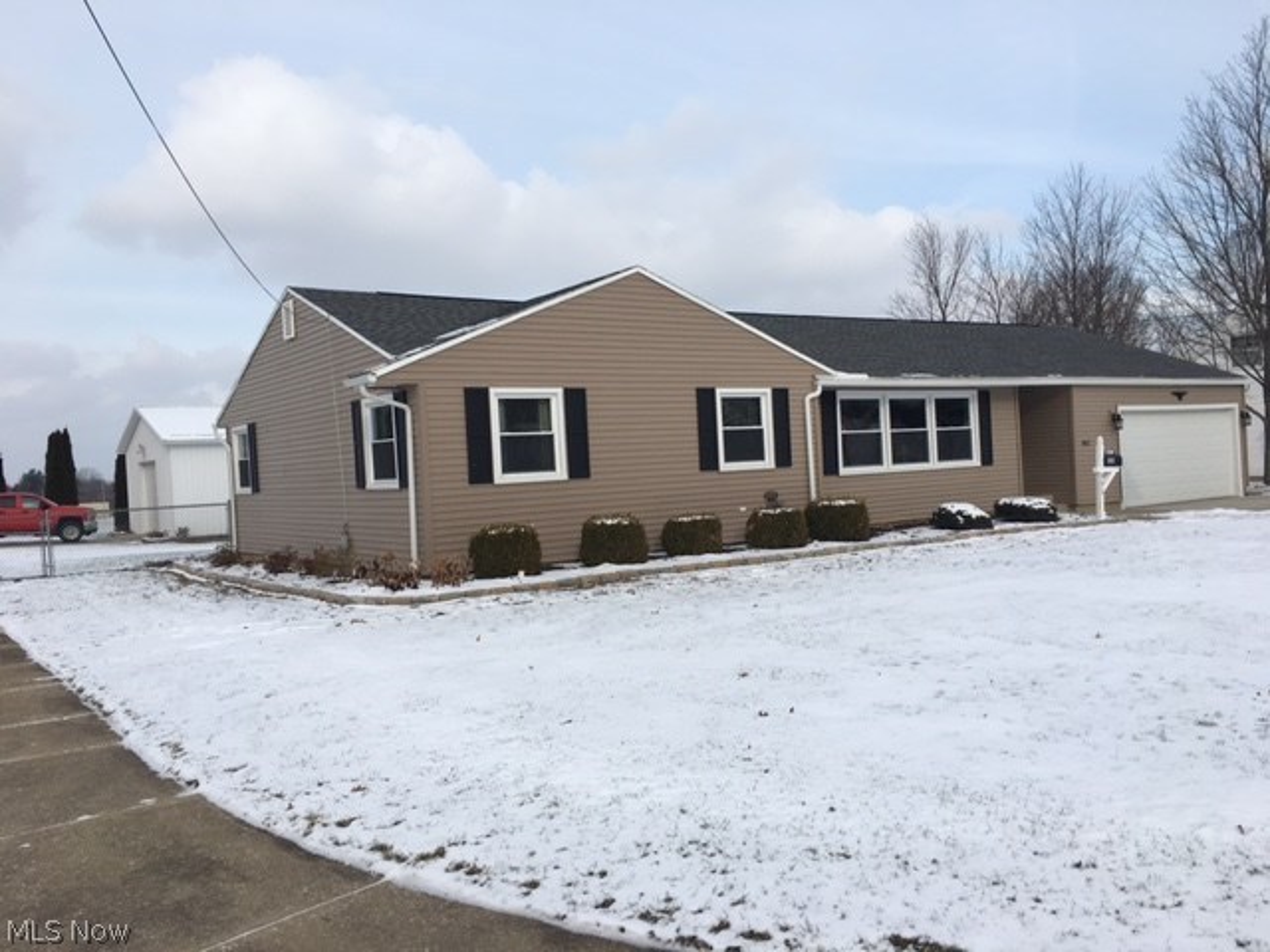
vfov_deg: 48.2
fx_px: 1064
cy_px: 476
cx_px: 635
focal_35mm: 29
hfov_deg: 61.7
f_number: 2.2
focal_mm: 4.15
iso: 25
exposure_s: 1/1637
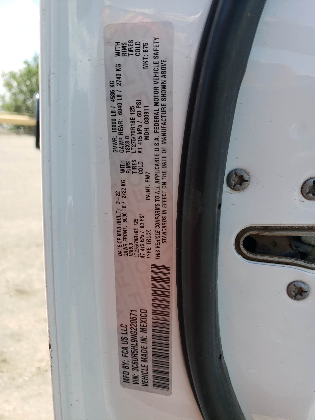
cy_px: 210
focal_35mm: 26
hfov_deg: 53.1
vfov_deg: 67.3
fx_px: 315
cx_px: 158
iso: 50
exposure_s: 1/1111
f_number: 1.5
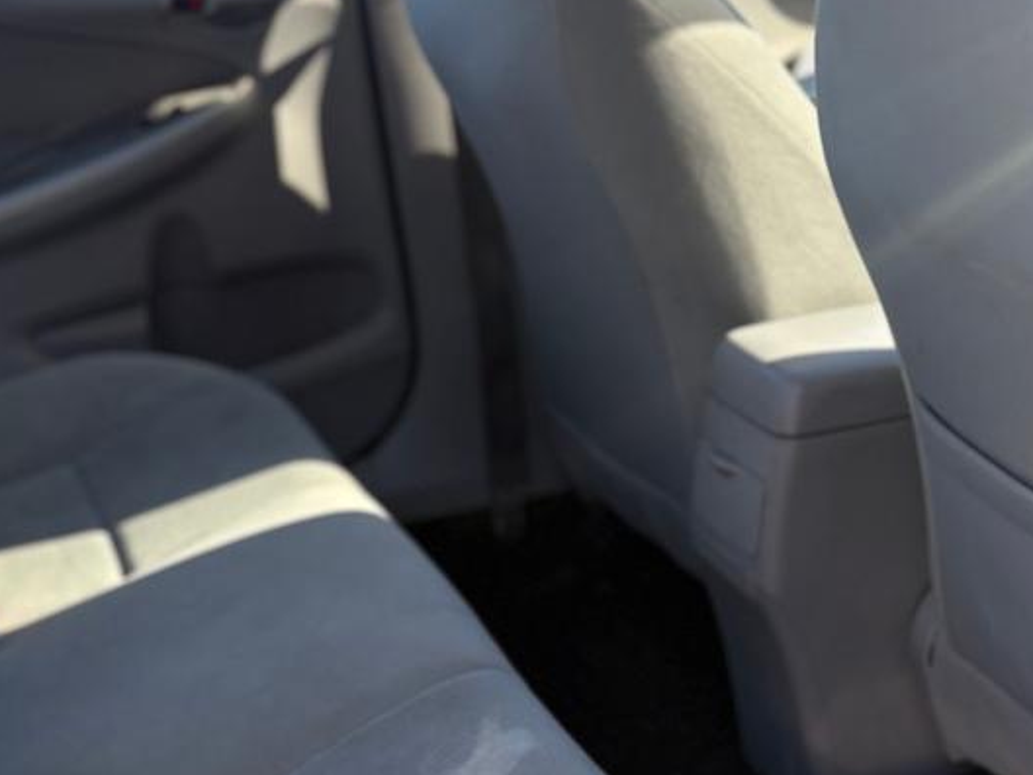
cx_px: 337
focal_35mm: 63
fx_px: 1880
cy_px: 824
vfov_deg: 22.2
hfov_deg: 30.5
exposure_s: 1/427
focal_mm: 5.96
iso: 64
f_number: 1.6
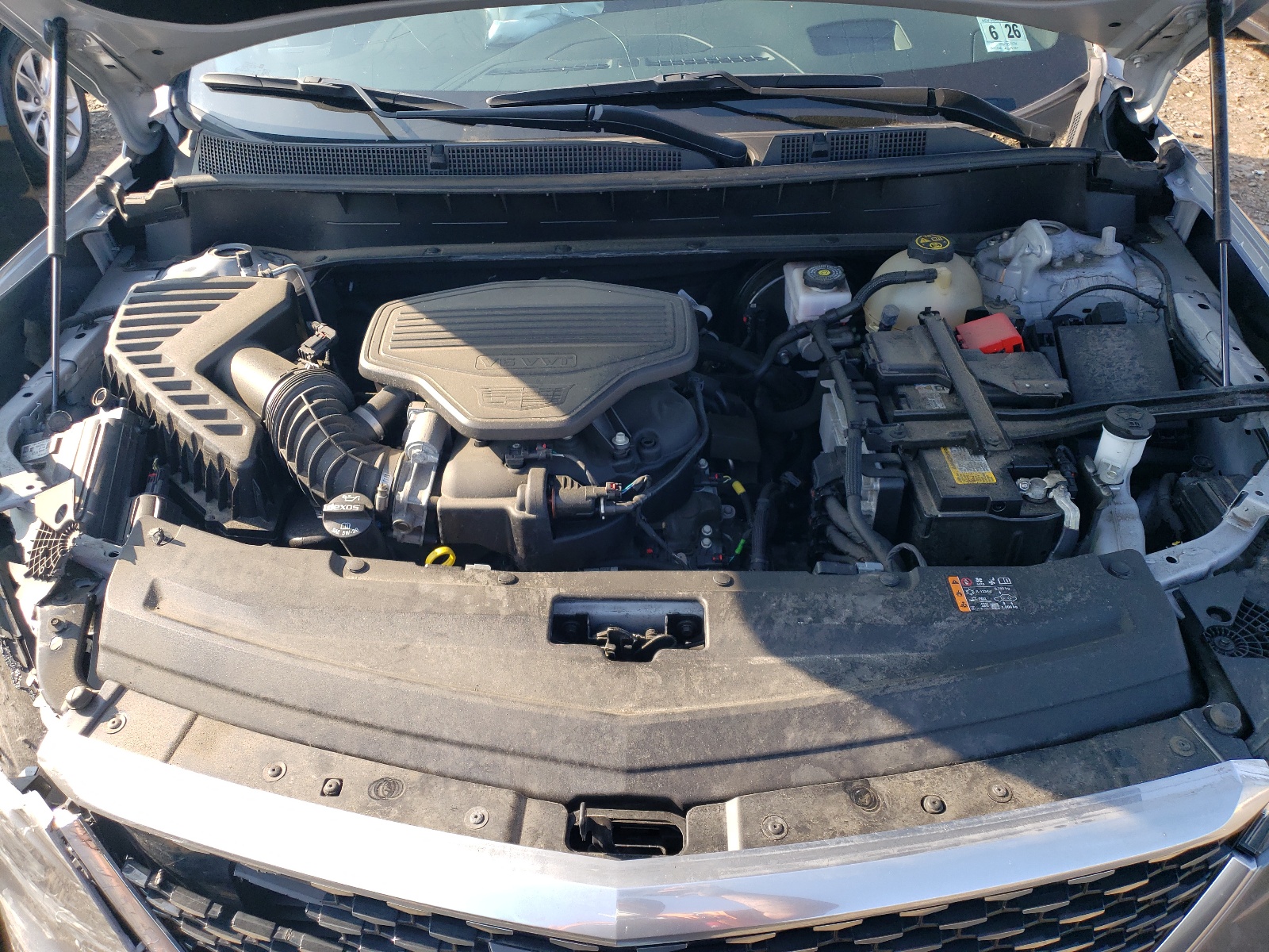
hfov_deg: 67.3
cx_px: 634
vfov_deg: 53.1
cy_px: 476
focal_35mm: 26
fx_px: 953
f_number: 1.5
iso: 50
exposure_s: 1/625
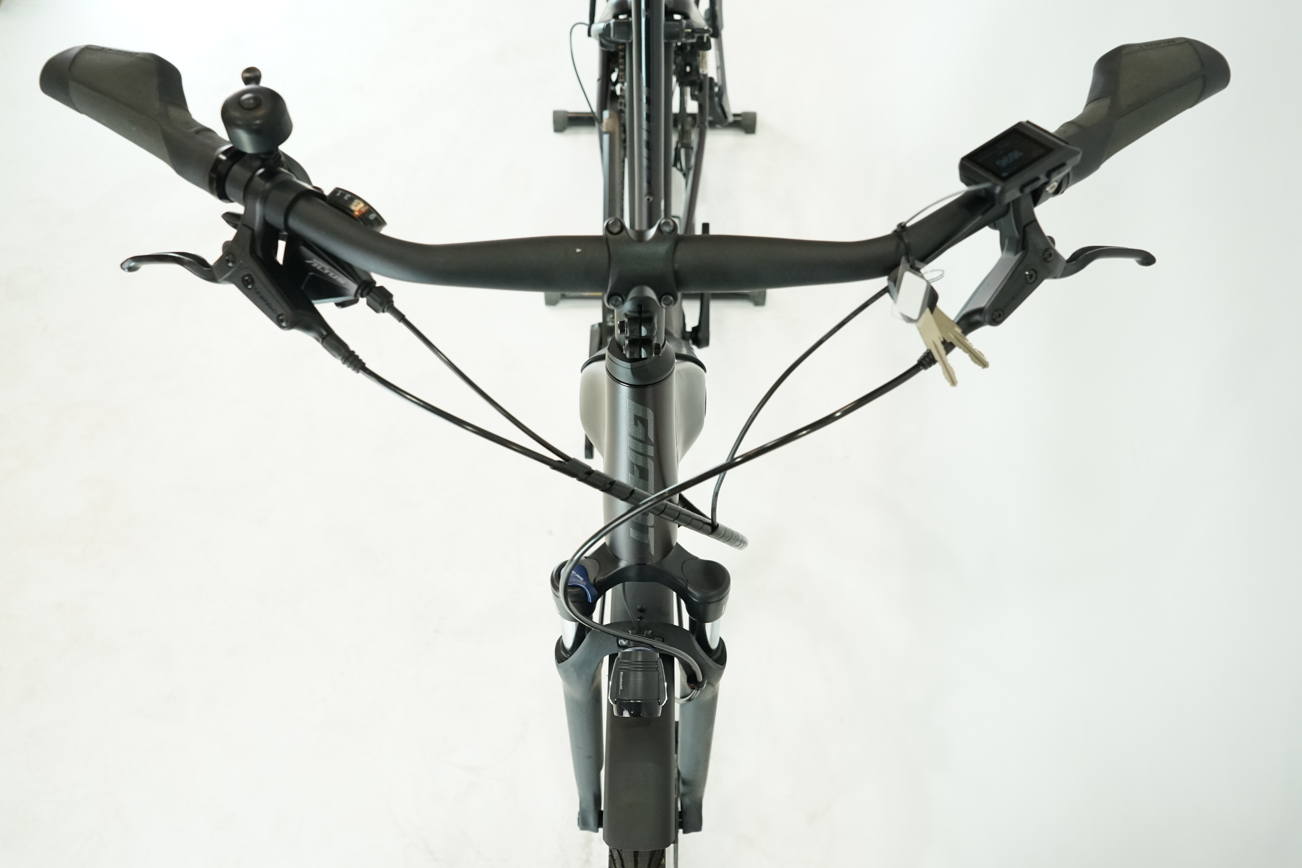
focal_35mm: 28
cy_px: 434
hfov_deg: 65.5
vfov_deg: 46.4
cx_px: 651
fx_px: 1013
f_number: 5.6
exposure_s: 1/200
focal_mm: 28
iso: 2000
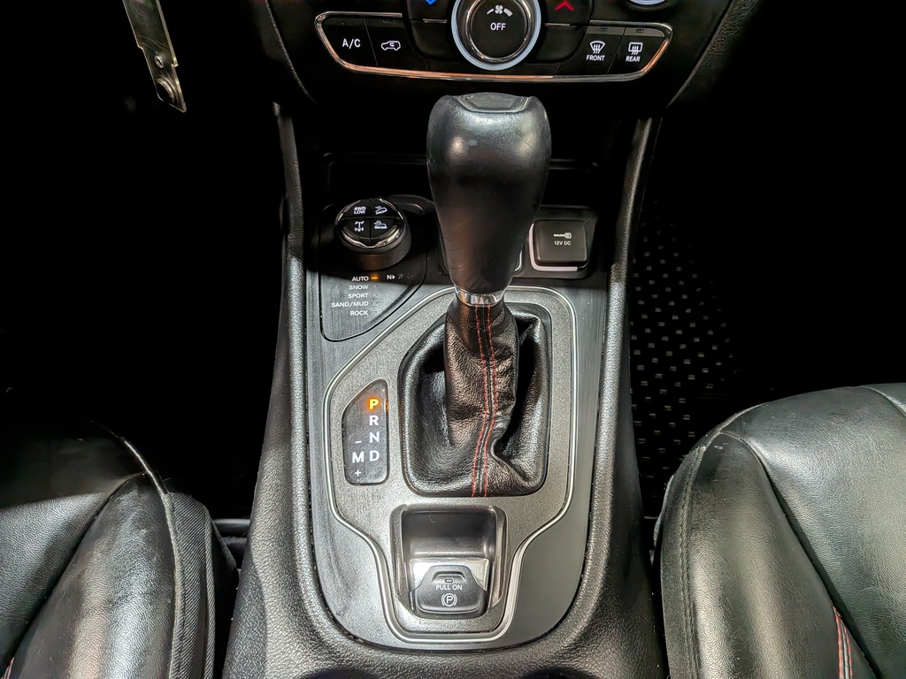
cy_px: 340
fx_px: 628
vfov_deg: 56.8
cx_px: 453
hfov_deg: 71.6
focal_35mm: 24
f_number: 1.7
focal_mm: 4.53
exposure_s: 1/120
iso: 43
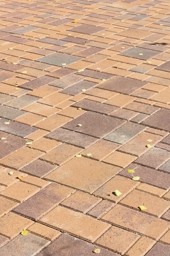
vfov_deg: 25.9
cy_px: 86
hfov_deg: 17.1
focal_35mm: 78
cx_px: 166
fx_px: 553
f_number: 2.2
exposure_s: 1/916
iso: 25
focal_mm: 4.15
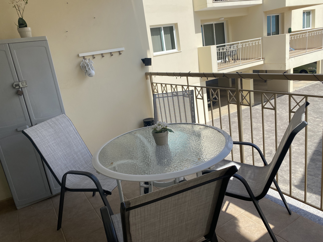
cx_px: 162
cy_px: 121
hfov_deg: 67.3
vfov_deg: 53.1
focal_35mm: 26
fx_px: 243
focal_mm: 4.25
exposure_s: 1/2105
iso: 32
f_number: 1.8
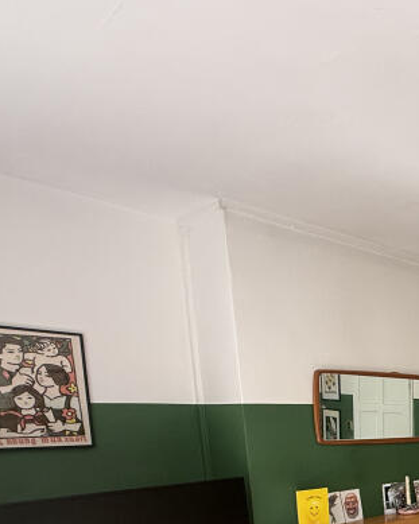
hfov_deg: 31.6
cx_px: 546
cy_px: 493
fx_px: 558
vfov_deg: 44.6
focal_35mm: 36
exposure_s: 1/99
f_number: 2.2
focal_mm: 2.22
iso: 100
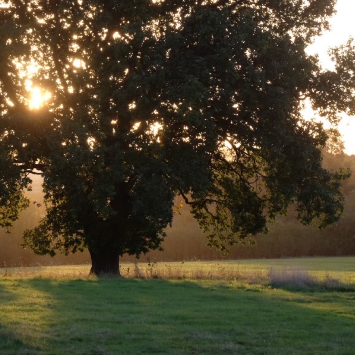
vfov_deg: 9.9
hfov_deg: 9.9
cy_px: 169
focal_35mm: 176
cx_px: 181
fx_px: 2042
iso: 1250
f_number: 10
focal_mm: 86
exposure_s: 1/120
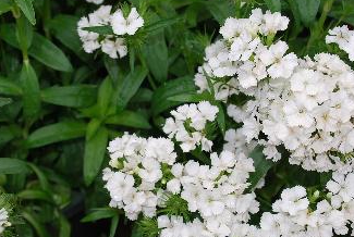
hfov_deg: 31.1
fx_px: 637
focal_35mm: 65
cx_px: 158
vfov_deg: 21.1
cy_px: 129
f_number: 6.3
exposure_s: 1/200
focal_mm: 35
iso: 100
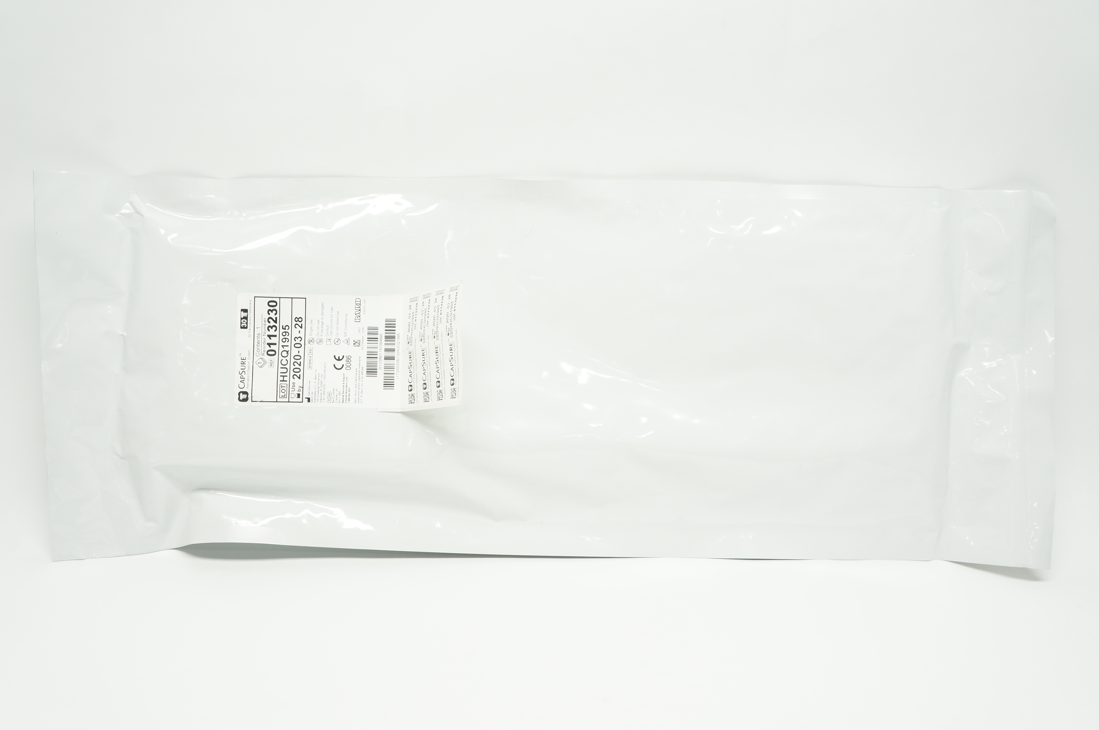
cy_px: 365
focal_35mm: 32
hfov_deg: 59.5
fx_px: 961
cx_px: 550
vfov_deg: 41.6
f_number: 8
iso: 400
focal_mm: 21
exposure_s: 1/30
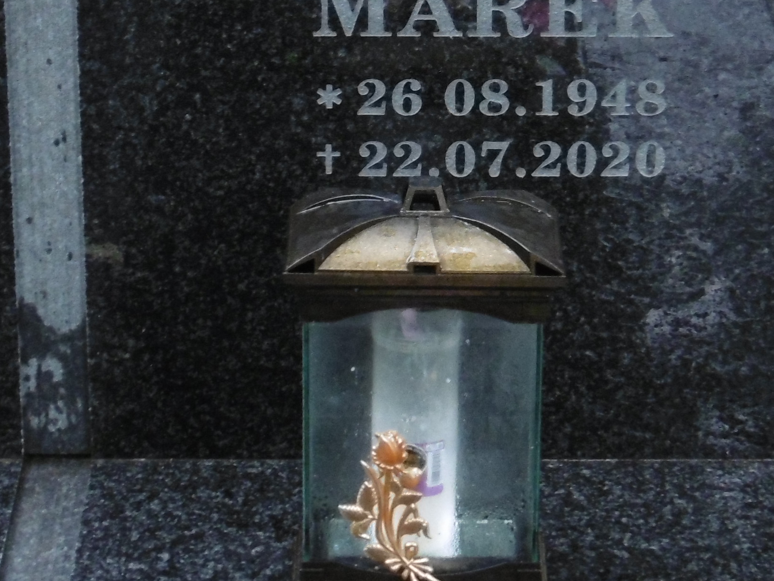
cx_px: 446
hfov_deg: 13.7
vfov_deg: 10.3
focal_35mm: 144
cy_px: 69
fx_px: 3220
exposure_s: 1/60
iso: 160
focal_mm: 9.2
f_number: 4
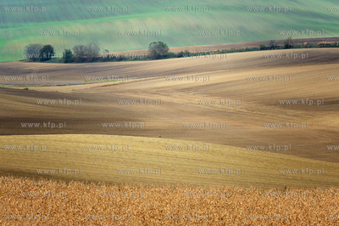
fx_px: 1599
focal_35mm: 170
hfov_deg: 12.1
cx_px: 170
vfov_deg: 8.1
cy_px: 113
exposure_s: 1/40
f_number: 16
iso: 800
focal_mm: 170
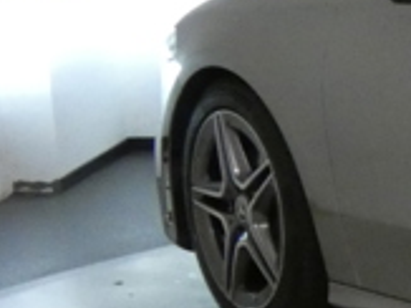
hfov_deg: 9.5
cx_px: 978
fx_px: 2219
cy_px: 336
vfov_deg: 7.9
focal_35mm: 187
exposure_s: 1/80
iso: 1000
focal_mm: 6.8
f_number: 3.5
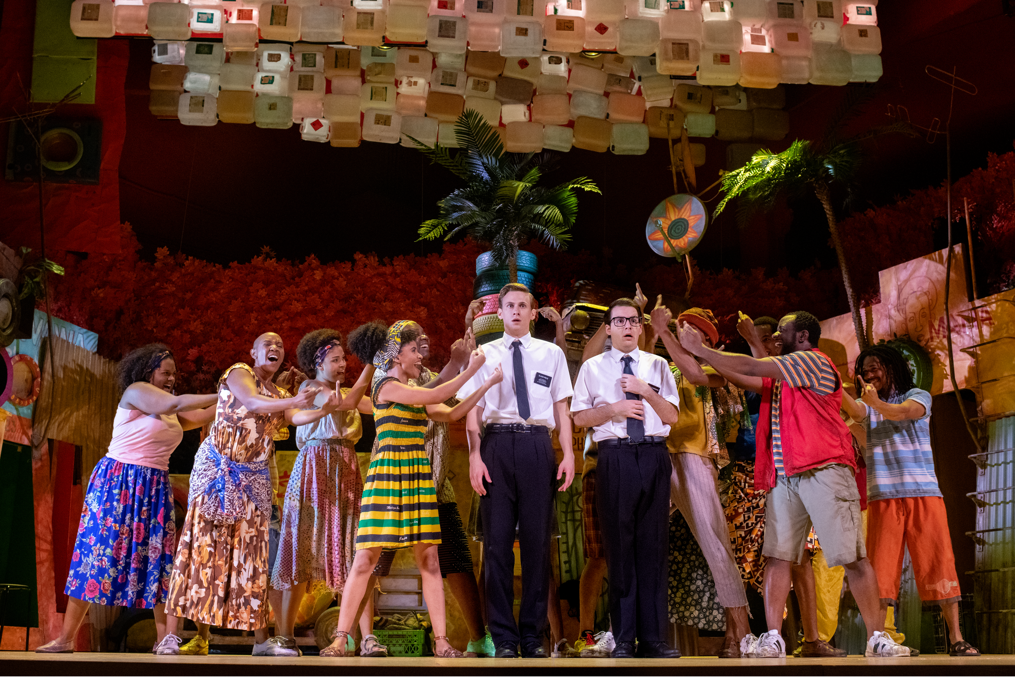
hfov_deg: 54.4
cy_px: 338
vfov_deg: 37.9
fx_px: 987
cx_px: 508
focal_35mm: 35
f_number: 5.6
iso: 3200
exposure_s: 1/100
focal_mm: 35
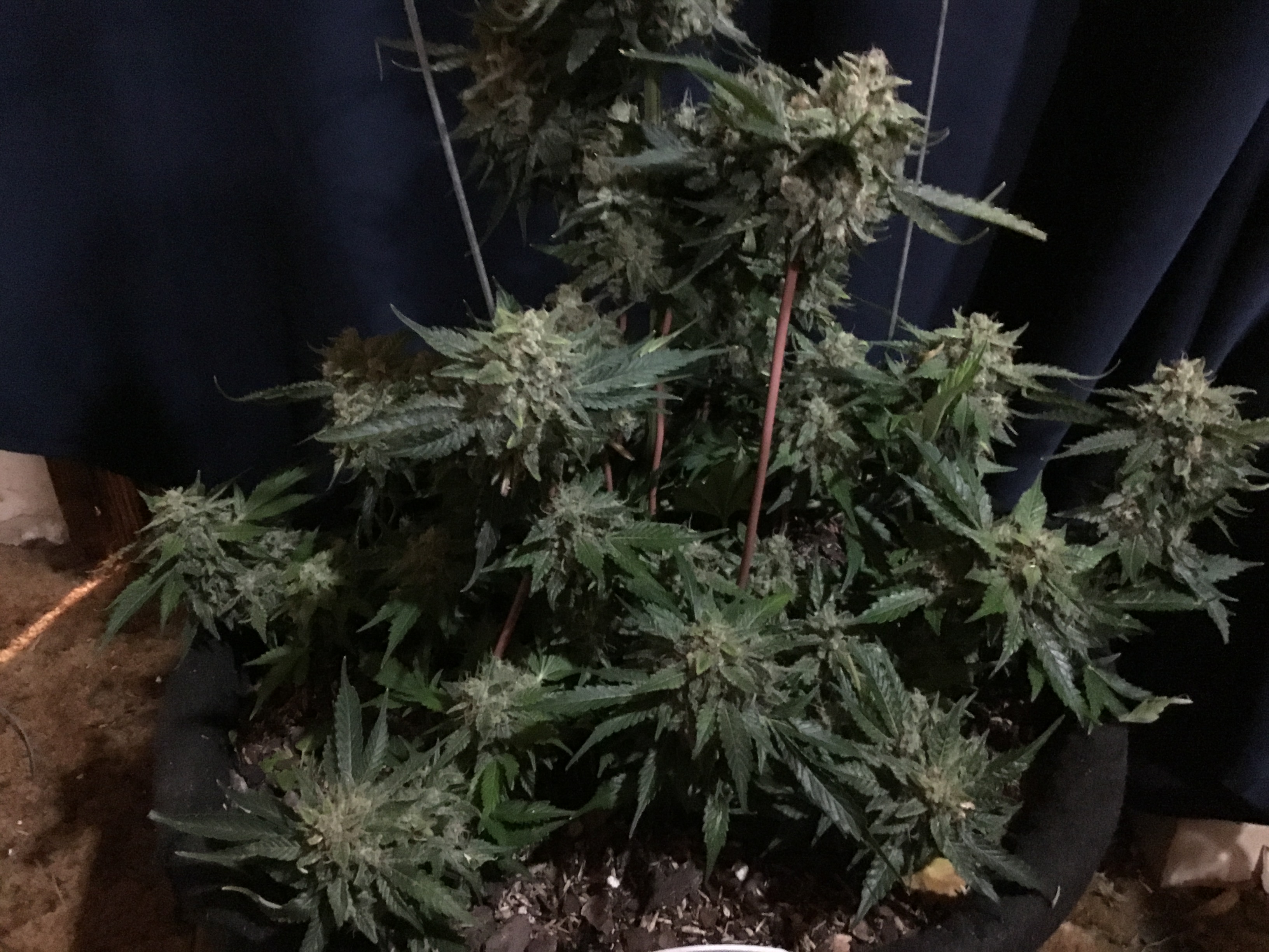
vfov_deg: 45.4
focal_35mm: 31
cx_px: 634
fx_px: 1136
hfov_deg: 58.4
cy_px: 476
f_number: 2.4
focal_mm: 3.3
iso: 800
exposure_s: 1/15
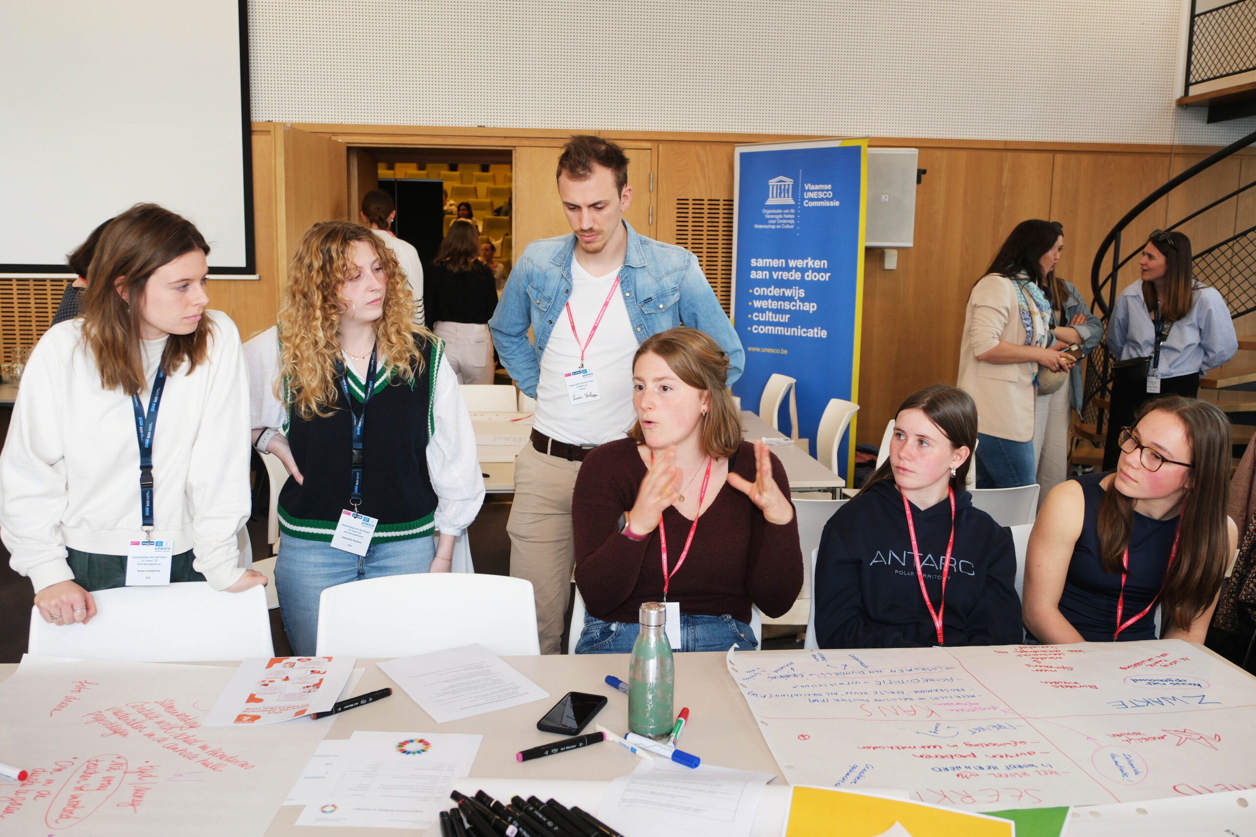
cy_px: 418
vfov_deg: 45.0
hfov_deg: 63.7
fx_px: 1012
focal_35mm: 29
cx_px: 628
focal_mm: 19.4
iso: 640
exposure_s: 1/100
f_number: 3.6
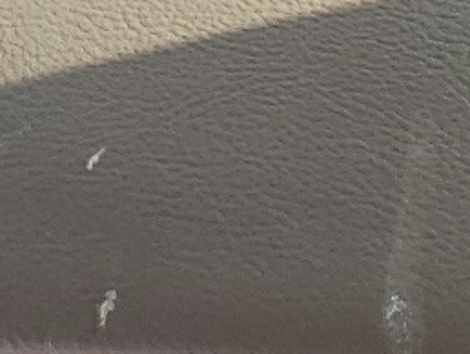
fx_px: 2188
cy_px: -564
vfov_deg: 8.3
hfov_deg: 12.1
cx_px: 466
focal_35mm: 161
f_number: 1.5
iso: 50
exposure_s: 1/133
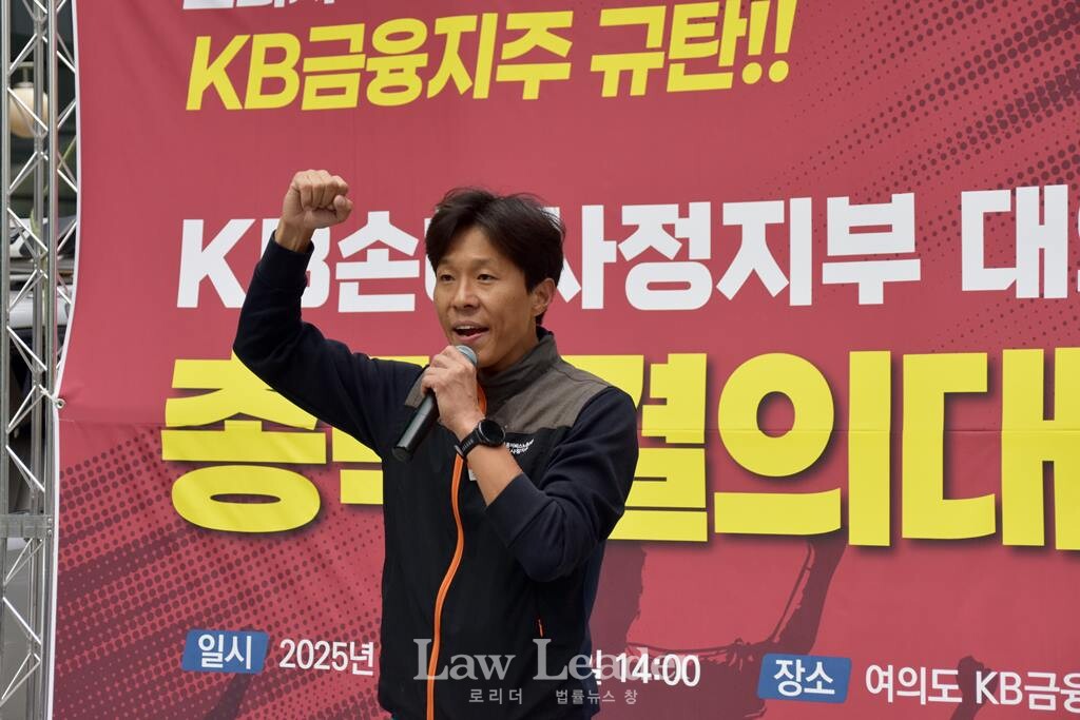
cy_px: 360
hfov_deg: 23.4
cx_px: 540
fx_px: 2610
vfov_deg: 15.7
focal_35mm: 87
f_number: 5
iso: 320
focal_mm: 58
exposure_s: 1/800
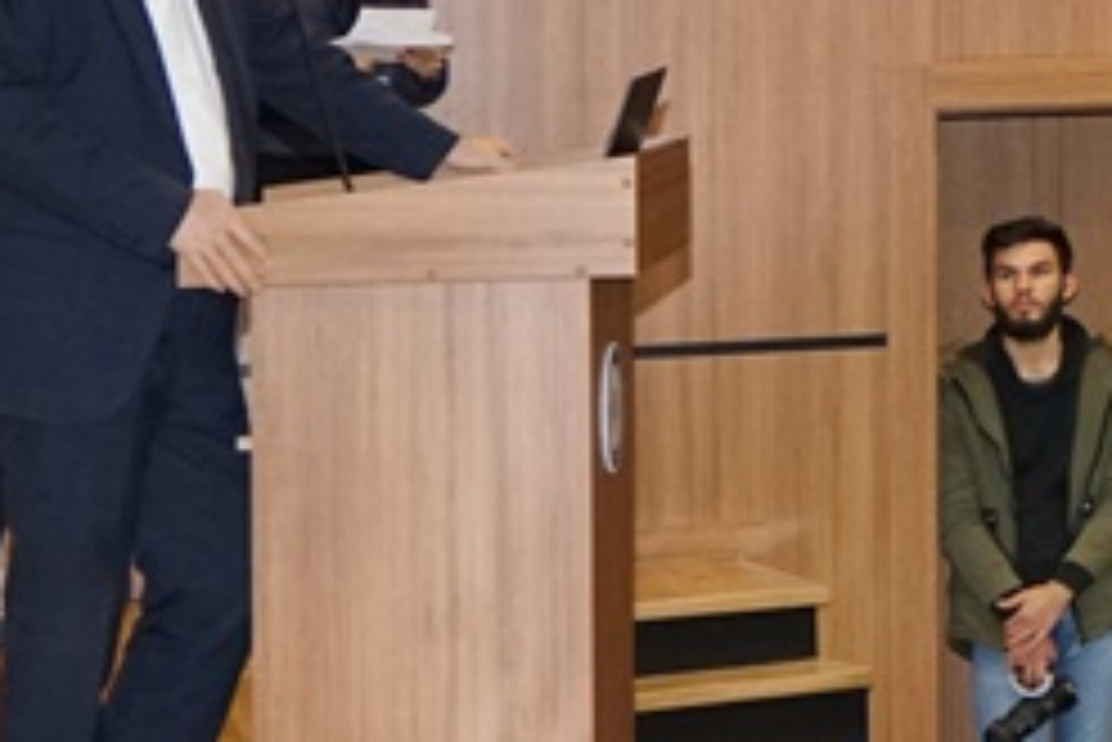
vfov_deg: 7.7
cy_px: -148
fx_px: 5439
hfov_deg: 10.1
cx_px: 2742
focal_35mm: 176
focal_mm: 31
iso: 2000
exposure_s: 1/160
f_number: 4
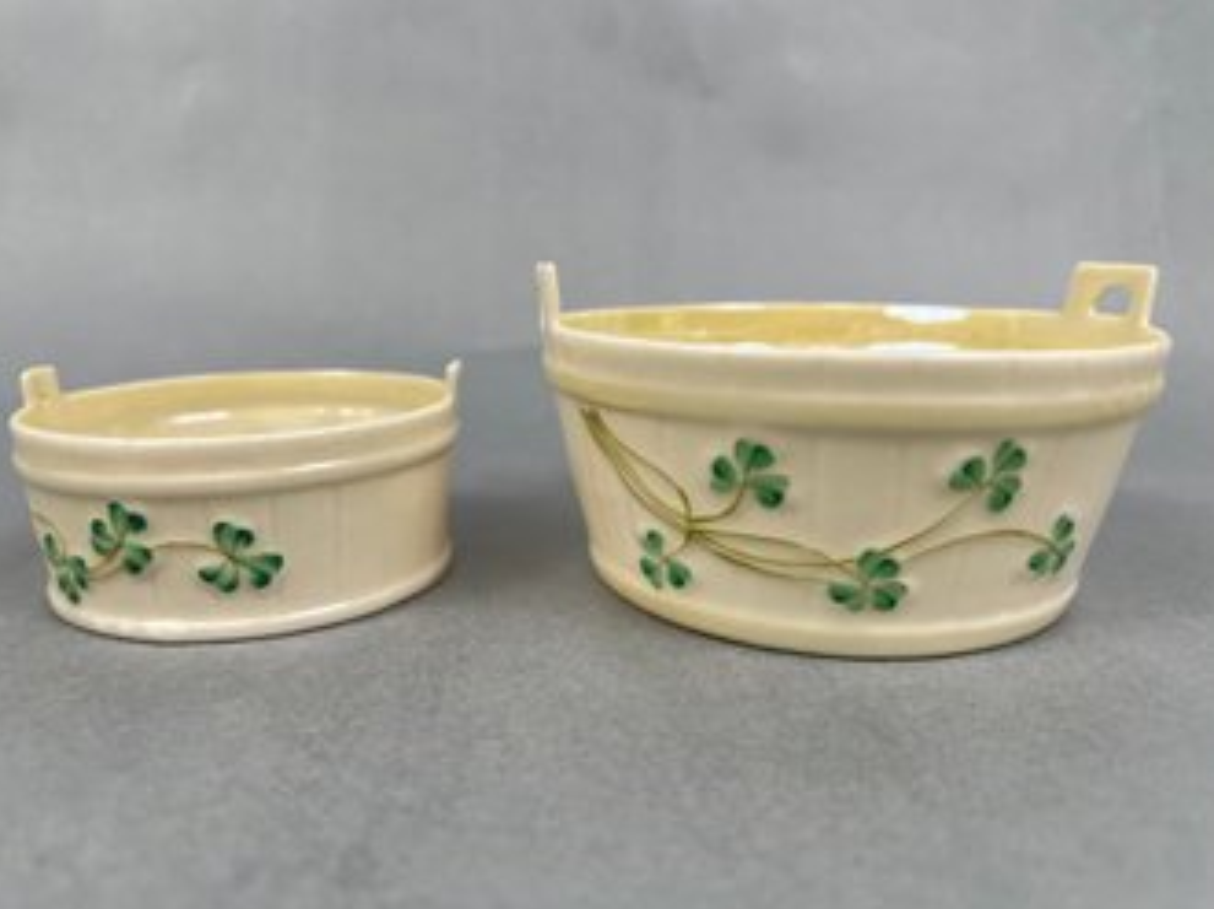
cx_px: 601
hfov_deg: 65.4
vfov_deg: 51.3
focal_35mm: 27
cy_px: 440
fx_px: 946
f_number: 1.5
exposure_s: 1/219
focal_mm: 5.7
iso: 50
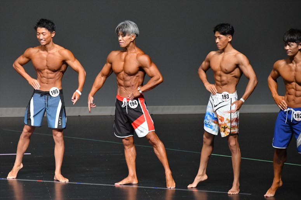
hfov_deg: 6.5
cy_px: 100
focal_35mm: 315
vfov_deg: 4.4
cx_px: 150
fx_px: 2632
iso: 5000
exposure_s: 1/400
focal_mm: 210
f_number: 5.6
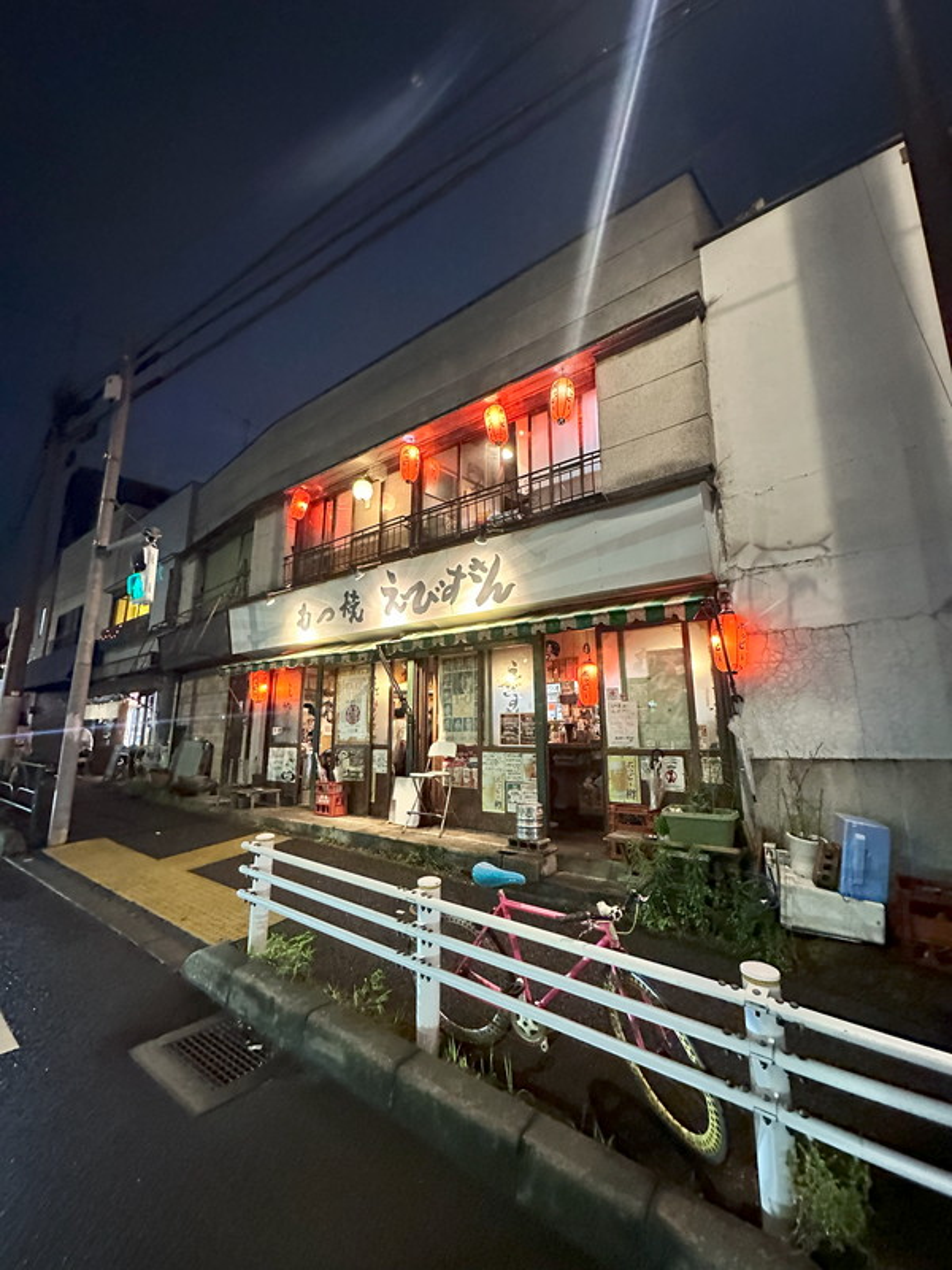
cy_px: 635
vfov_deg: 102.1
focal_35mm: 14
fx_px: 513
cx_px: 476
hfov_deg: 85.7
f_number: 2.2
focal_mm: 2.22
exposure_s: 1/50
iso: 1000
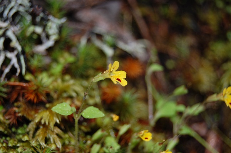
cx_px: 116
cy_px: 76
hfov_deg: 24.7
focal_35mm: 82
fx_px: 529
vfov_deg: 16.5
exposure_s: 1/125
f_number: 5.6
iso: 200
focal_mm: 55
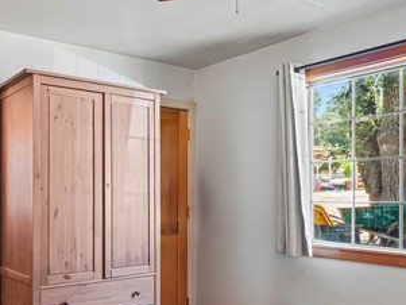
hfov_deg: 50.4
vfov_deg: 41.0
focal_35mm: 34
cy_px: 216
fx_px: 399
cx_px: 76
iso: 200
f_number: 8
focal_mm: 8
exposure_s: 1.6
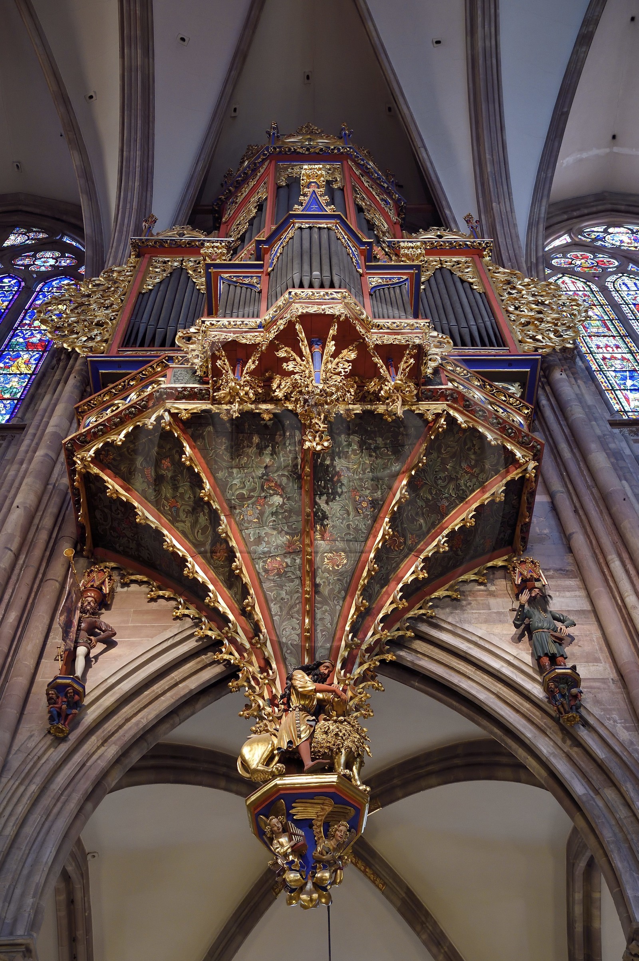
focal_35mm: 40
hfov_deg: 33.4
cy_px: 480
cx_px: 320
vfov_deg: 48.5
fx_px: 1066
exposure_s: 1/13
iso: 1600
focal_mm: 40
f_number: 5.6
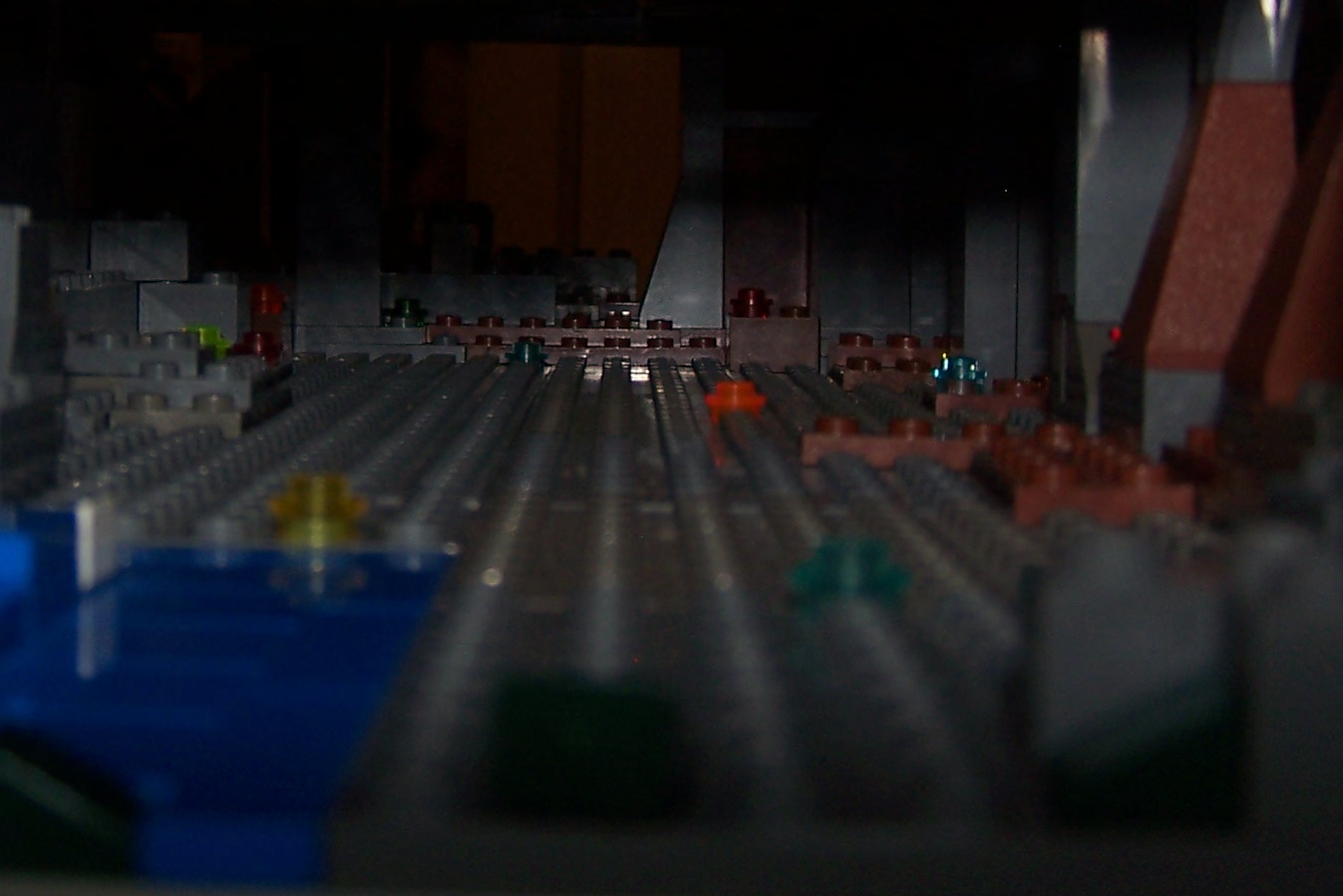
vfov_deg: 19.8
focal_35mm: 68
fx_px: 2537
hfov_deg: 29.3
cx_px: 389
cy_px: 190
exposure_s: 1/60
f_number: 2.8
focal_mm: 6.3
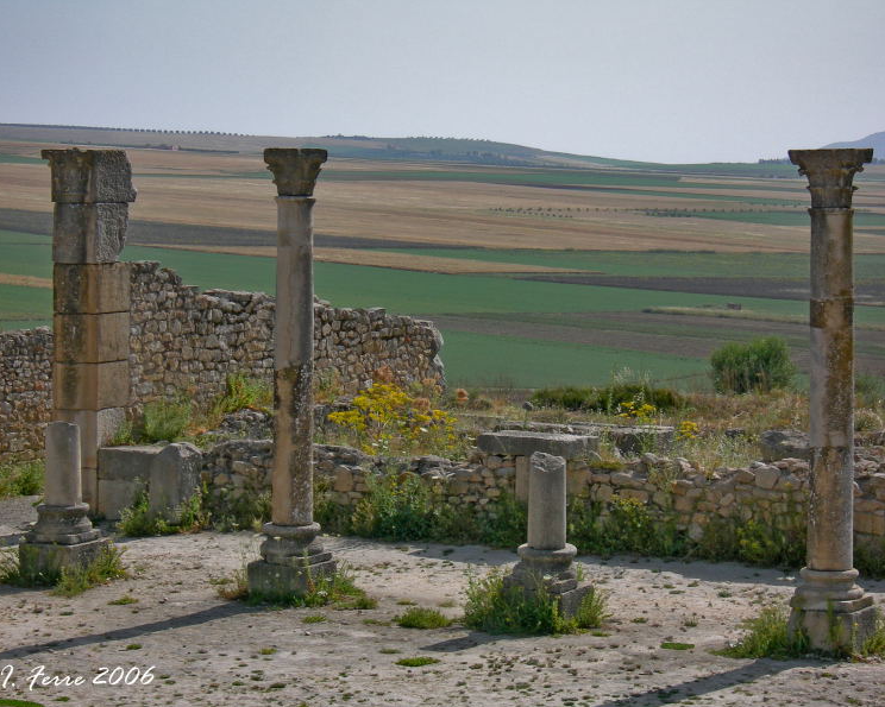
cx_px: 429
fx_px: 2828
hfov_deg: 17.8
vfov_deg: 14.3
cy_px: 354
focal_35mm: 108
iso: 50
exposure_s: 1/201
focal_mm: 21.3
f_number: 7.8
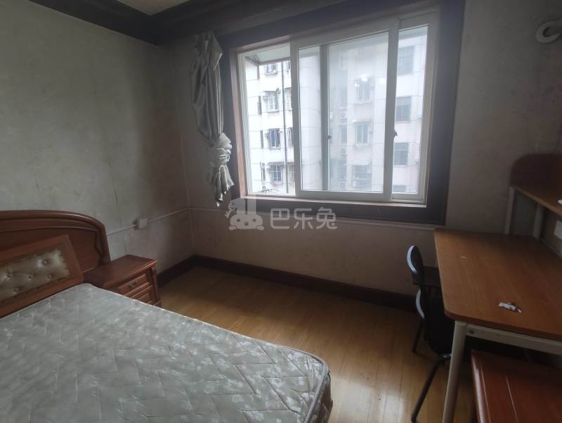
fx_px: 244
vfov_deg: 81.8
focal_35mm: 15
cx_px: 281
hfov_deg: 98.1
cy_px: 212
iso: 206
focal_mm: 2.25
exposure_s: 1/50
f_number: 2.2
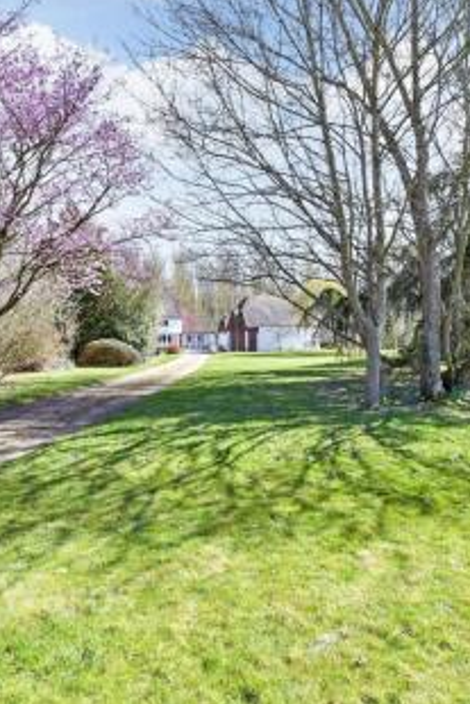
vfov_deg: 76.1
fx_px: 450
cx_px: 302
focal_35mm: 23
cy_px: 349
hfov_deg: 54.4
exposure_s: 1/500
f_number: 8
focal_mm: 10
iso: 320
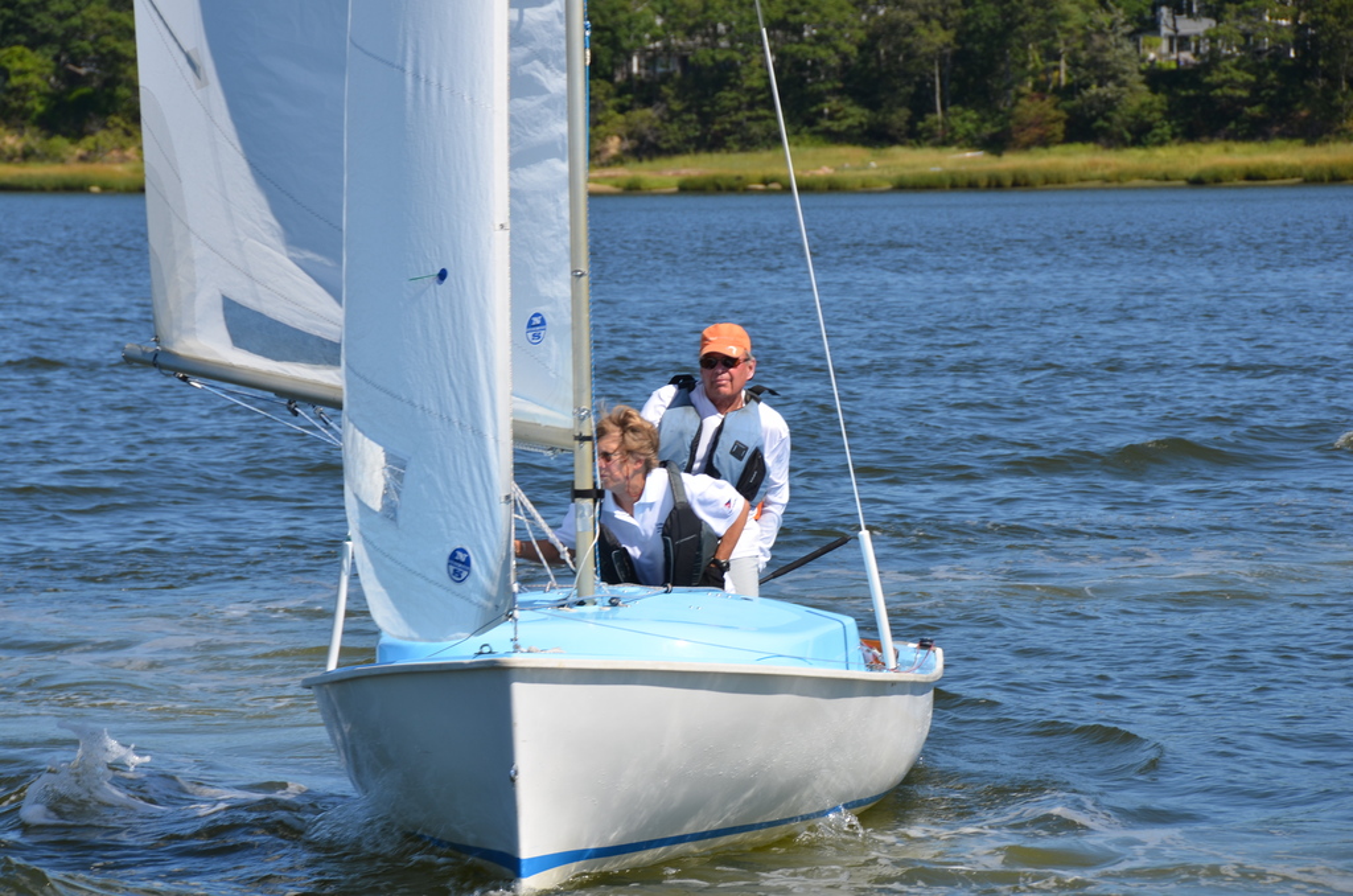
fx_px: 6300
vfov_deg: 8.1
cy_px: 448
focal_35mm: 168
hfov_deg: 12.3
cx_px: 676
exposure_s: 1/320
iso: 100
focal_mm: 112
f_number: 9
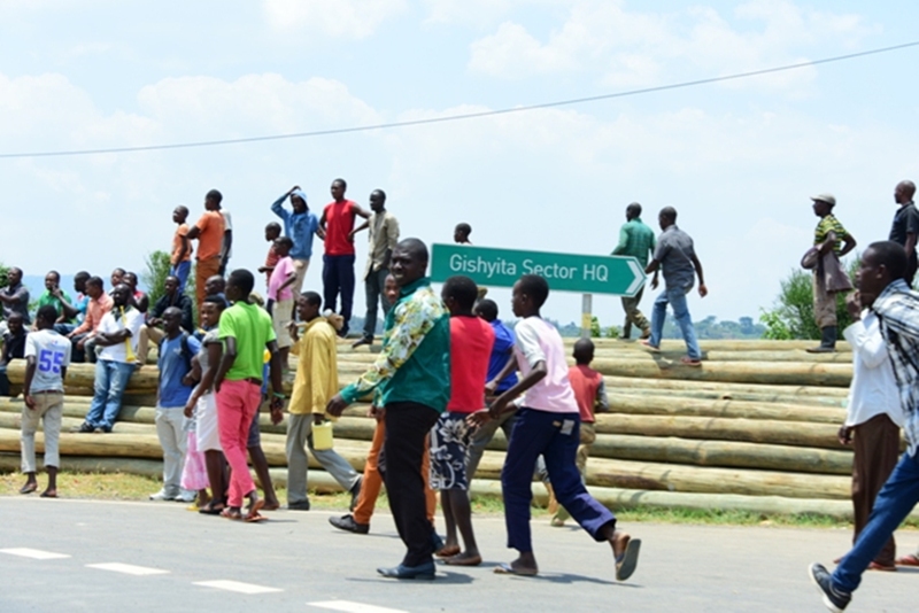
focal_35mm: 72
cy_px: 306
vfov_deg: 18.9
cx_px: 460
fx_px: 1839
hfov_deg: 28.1
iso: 200
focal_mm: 72
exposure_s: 1/320
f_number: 8
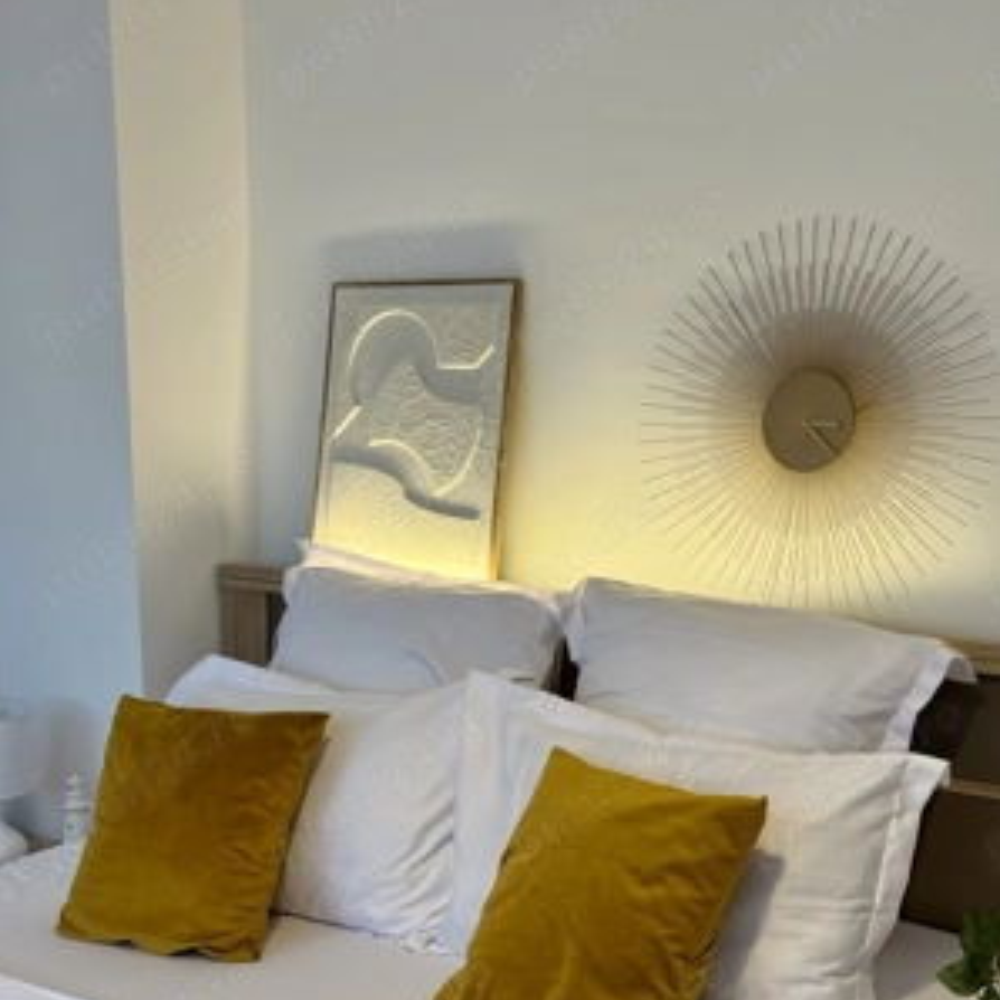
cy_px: 581
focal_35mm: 57
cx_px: 500
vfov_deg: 30.0
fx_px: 1863
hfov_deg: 30.0
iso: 100
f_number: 1.78
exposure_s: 1/61
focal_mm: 6.76
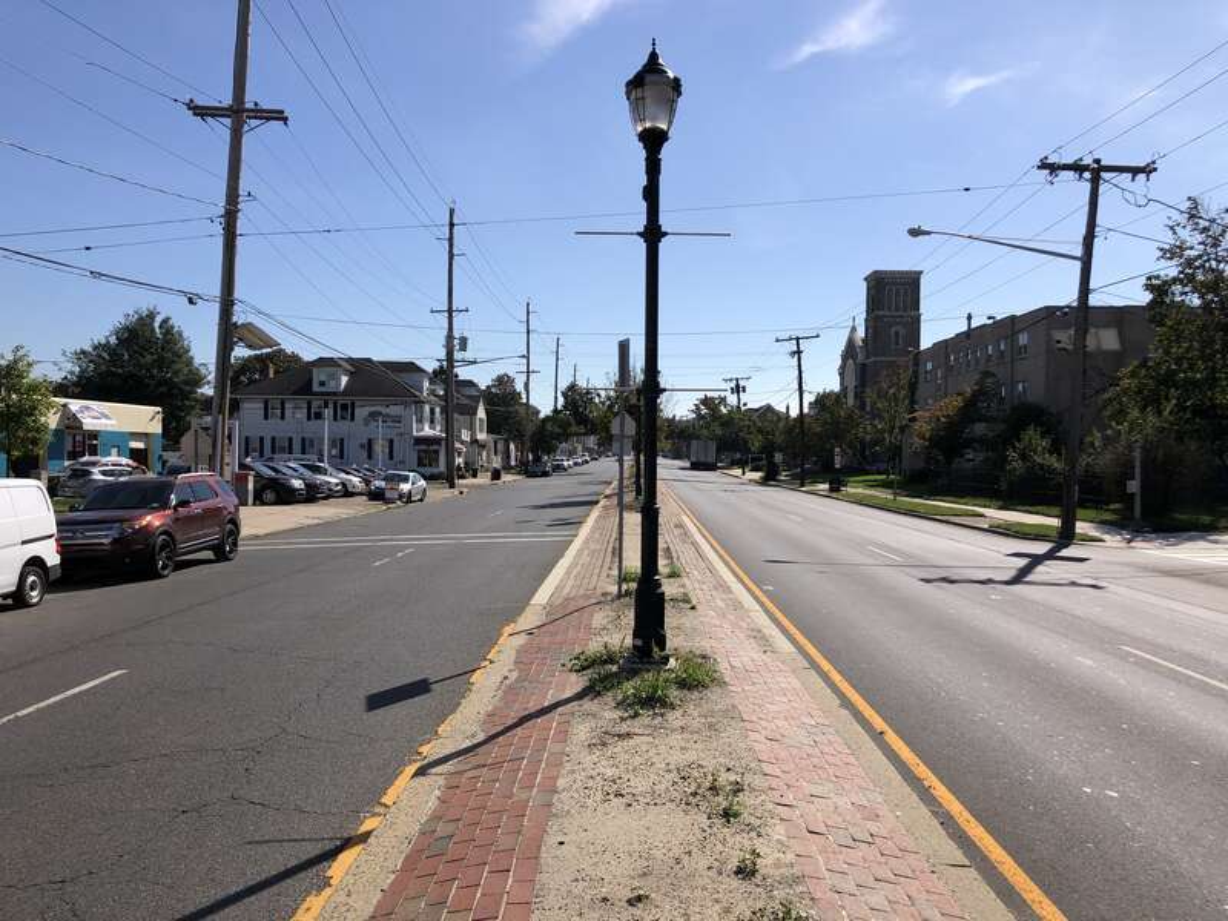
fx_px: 993
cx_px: 614
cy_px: 460
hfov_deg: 63.4
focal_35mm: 28
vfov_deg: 49.7
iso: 20
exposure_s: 1/3205
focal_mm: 4
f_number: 1.8
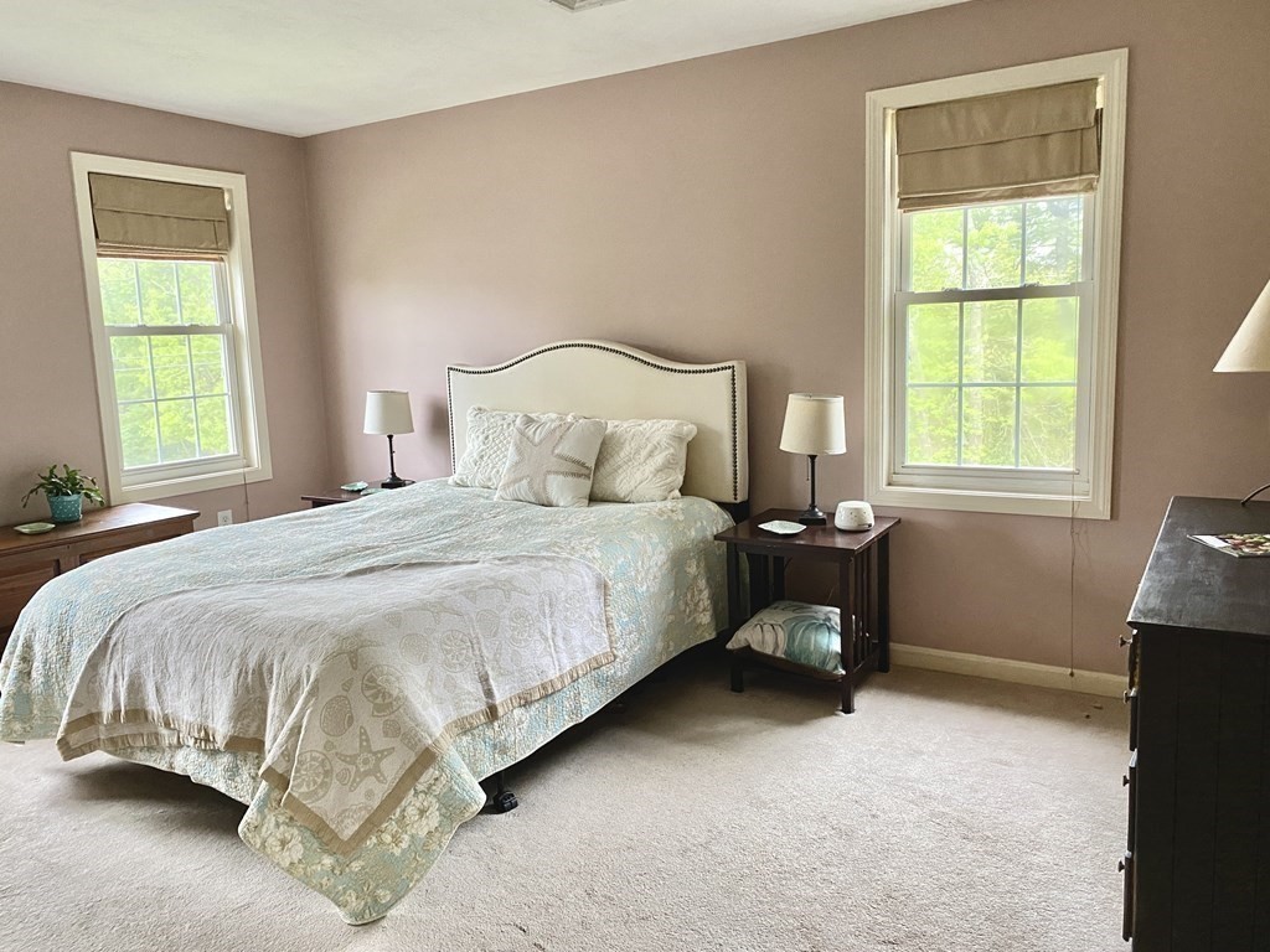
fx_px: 954
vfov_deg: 53.1
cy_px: 476
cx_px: 635
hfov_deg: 67.3
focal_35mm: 26
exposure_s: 1/40
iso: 400
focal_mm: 4.25
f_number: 1.8
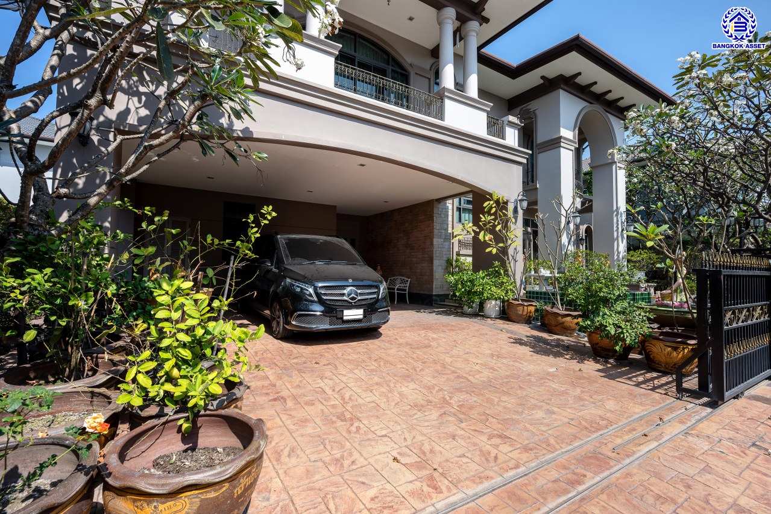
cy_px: 257
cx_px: 386
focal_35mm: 16
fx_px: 353
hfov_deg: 95.0
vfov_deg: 72.1
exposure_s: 1/200
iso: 100
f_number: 8
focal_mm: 16.5
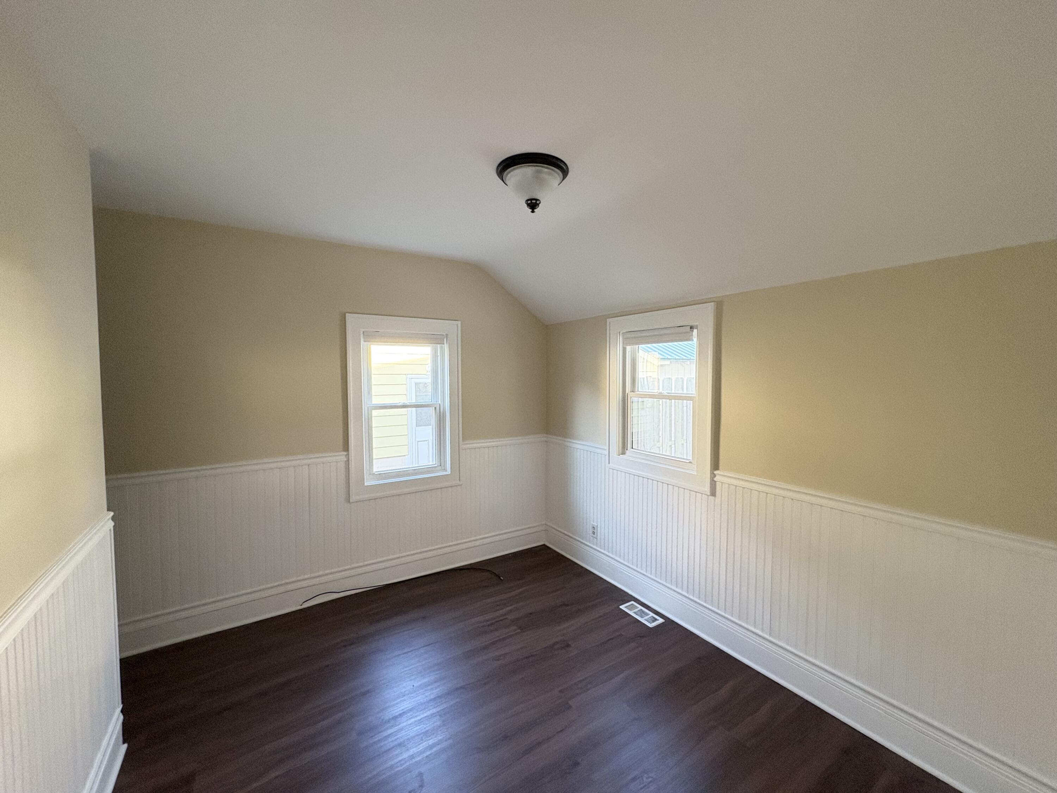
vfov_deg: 85.7
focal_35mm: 14
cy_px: 396
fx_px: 427
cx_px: 528
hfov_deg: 102.1
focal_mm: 2.22
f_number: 2.2
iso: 400
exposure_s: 1/60
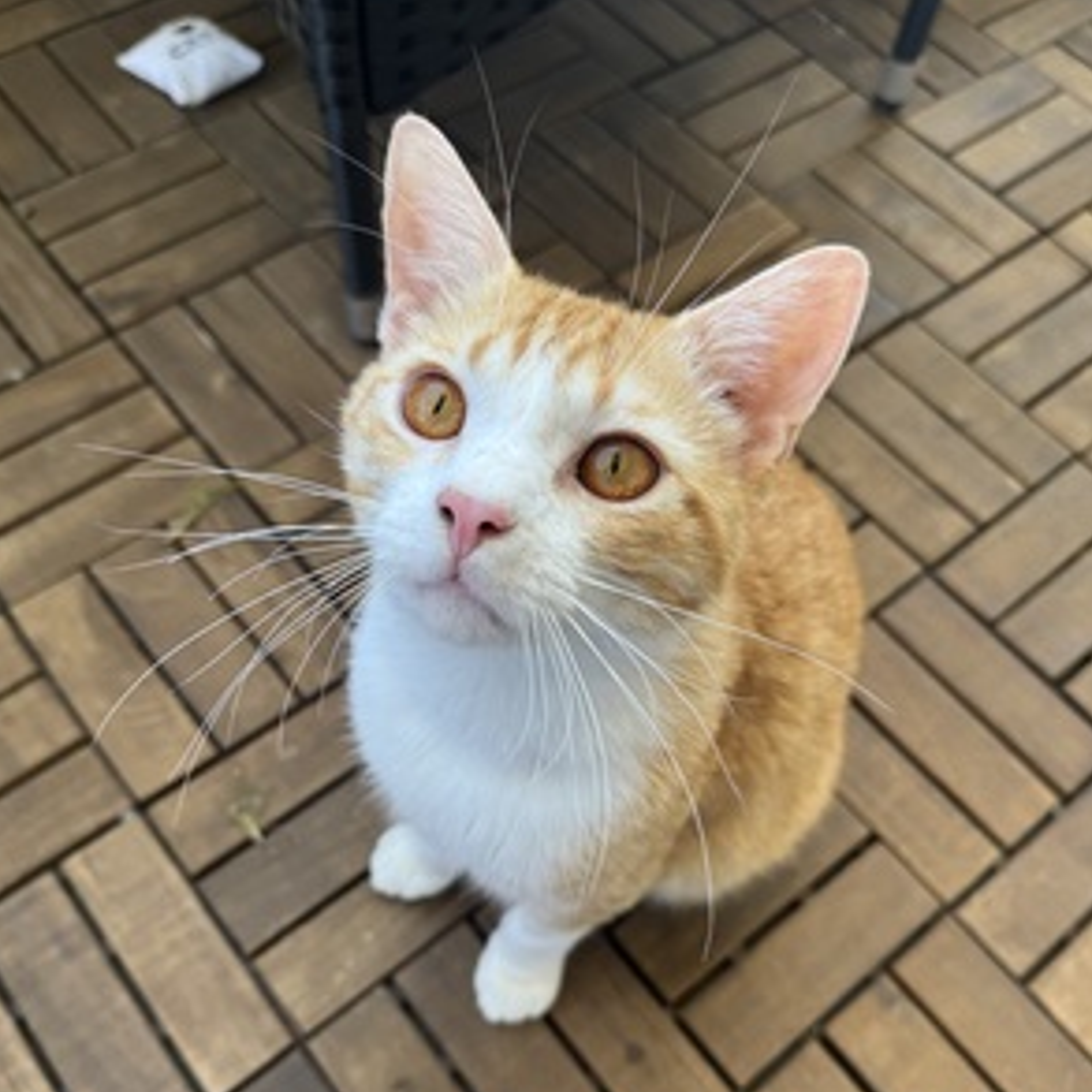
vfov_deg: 54.8
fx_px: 1035
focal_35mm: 29
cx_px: 540
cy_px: 697
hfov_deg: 55.6
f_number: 1.78
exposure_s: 1/121
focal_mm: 6.76
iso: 50
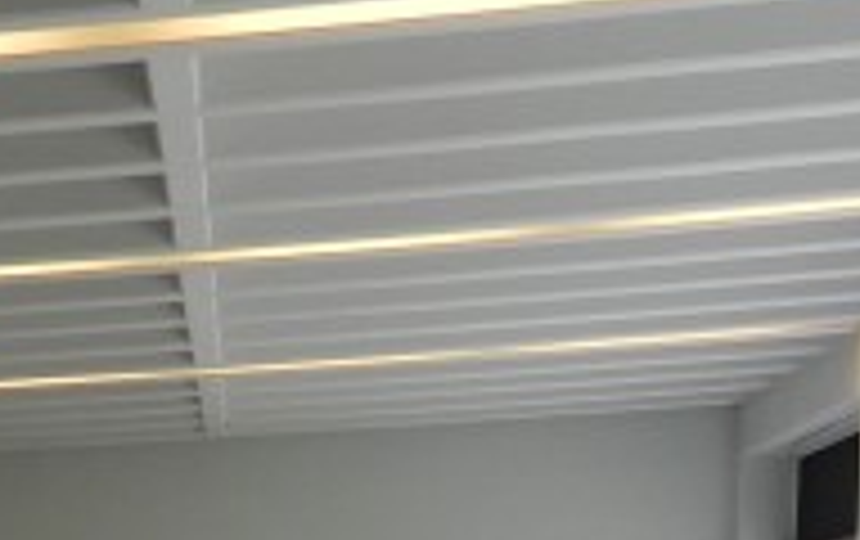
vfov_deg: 11.5
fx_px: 2394
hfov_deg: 19.1
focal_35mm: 102
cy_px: 1107
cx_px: -203
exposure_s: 1/50
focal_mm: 4
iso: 160
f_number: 3.4
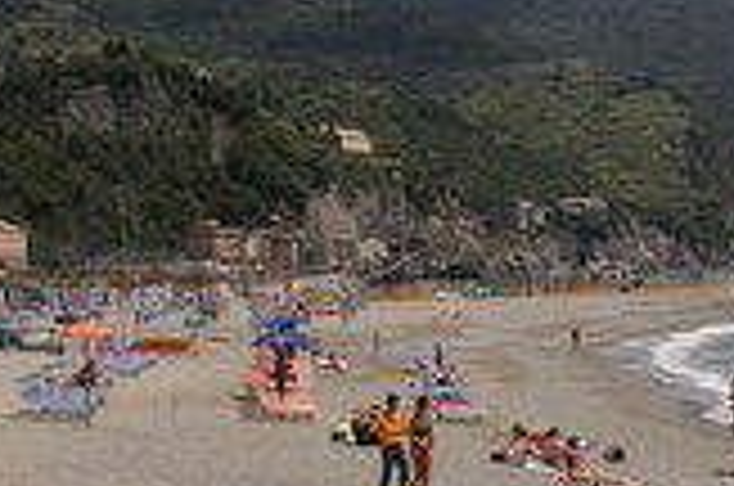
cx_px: 693
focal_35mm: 83
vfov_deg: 16.3
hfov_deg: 23.7
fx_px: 1689
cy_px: 385
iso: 200
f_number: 8
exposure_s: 1/750
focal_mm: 18
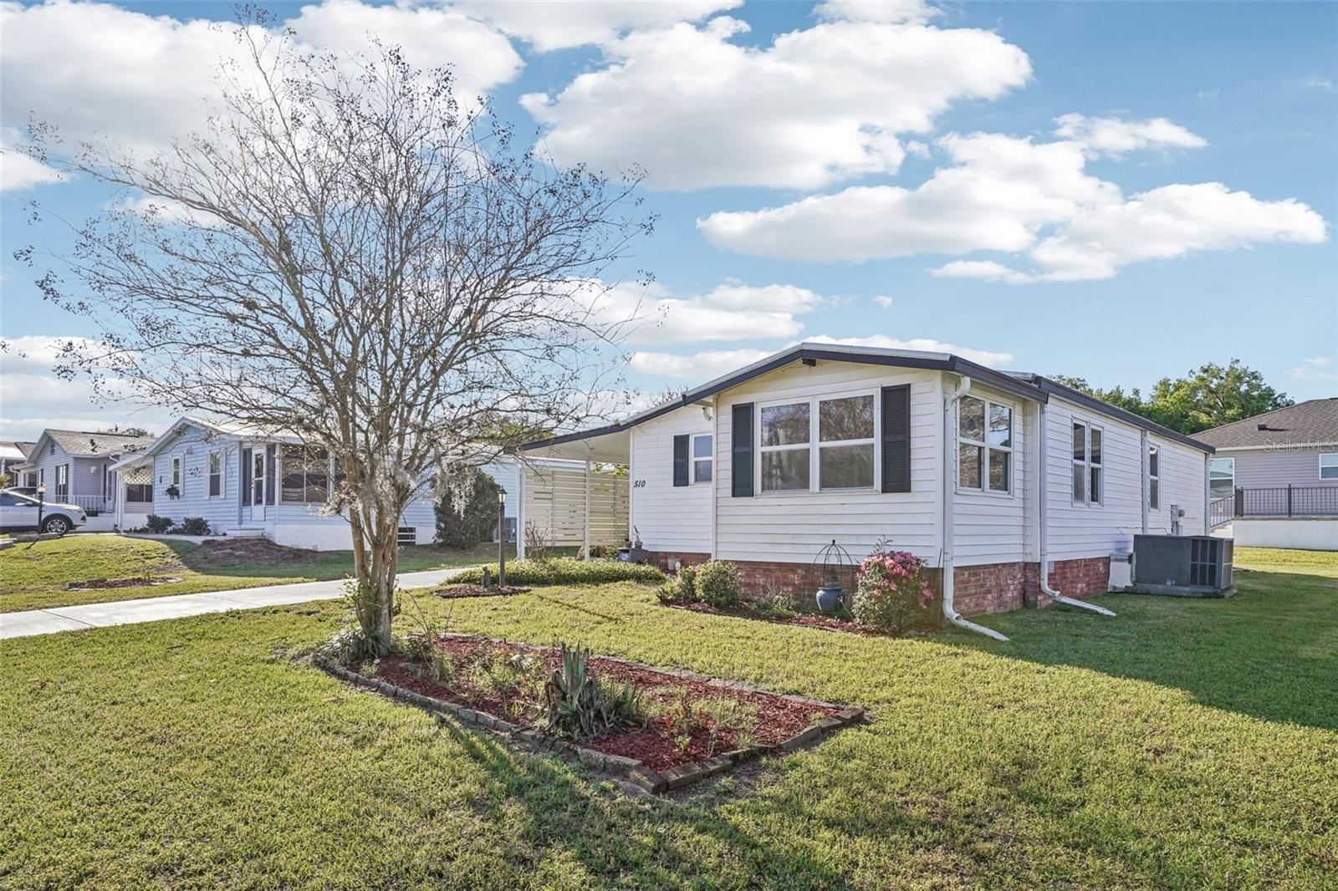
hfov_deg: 81.2
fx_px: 780
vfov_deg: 59.5
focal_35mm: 21
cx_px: 669
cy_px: 446
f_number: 18
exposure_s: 1/50
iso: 100
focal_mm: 21
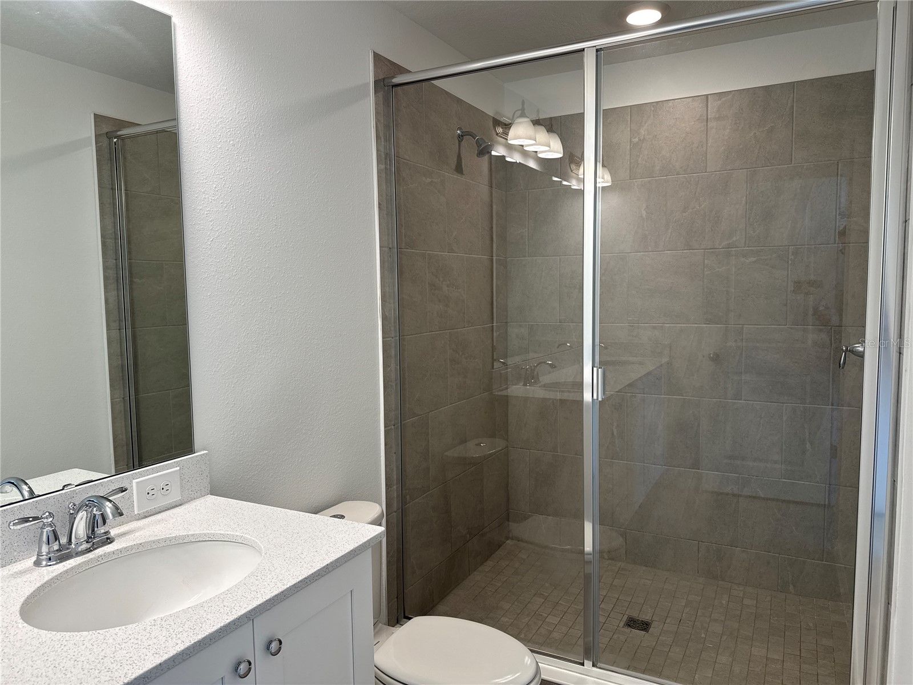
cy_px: 342
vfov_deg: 56.8
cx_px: 456
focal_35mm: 24
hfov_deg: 71.6
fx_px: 633
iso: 80
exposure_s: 1/120
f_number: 1.78
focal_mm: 6.76
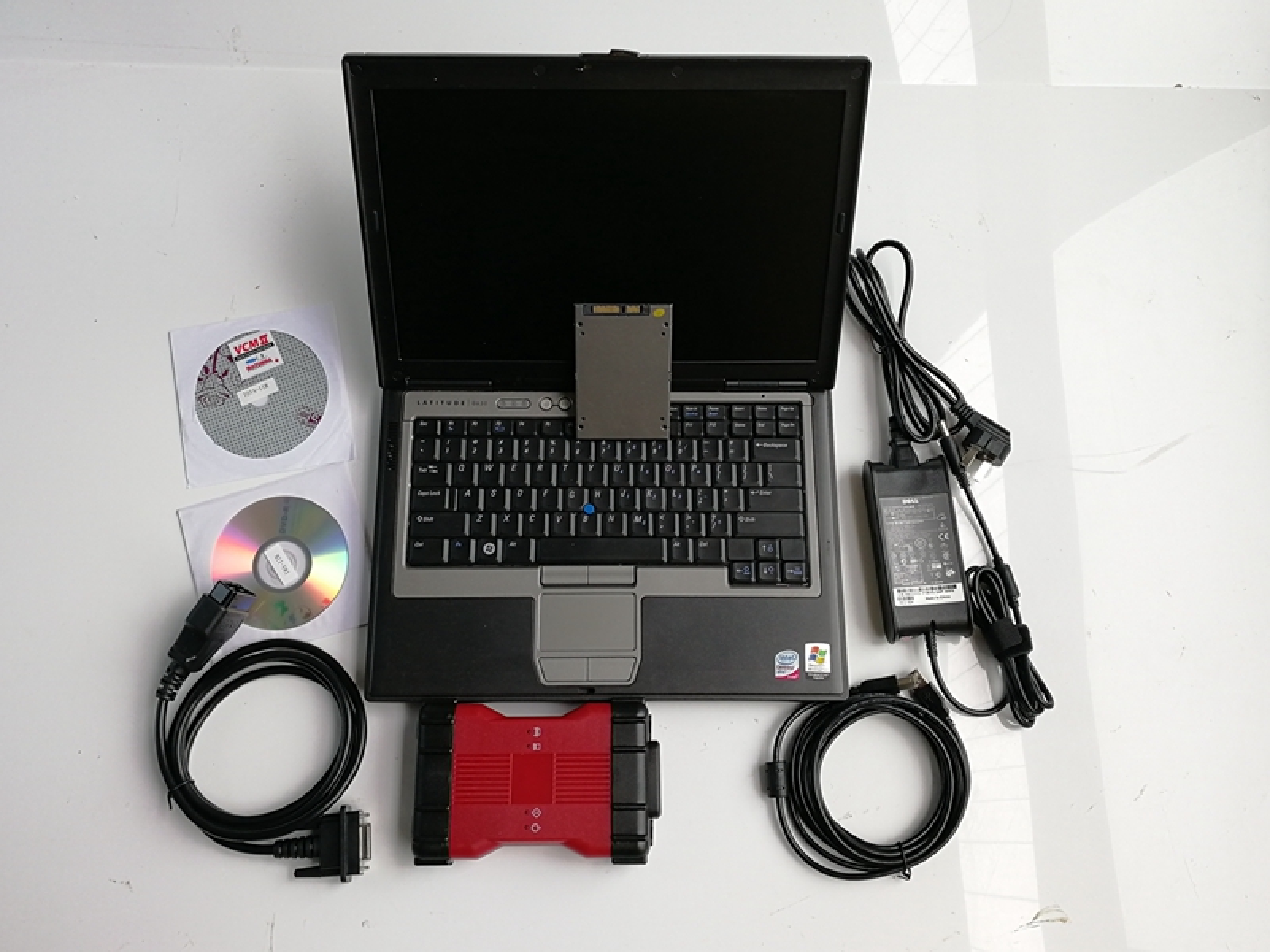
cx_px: 635
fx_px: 991
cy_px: 476
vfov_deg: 51.4
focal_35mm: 27
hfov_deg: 65.3
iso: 80
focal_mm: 3.95
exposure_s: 1/100
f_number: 2.2
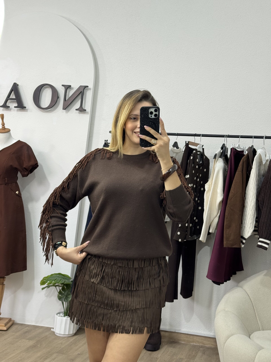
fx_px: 501
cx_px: 136
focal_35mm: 48
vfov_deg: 39.7
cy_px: 181
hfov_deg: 30.3
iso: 64
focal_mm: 6.76
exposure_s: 1/50
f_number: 1.78
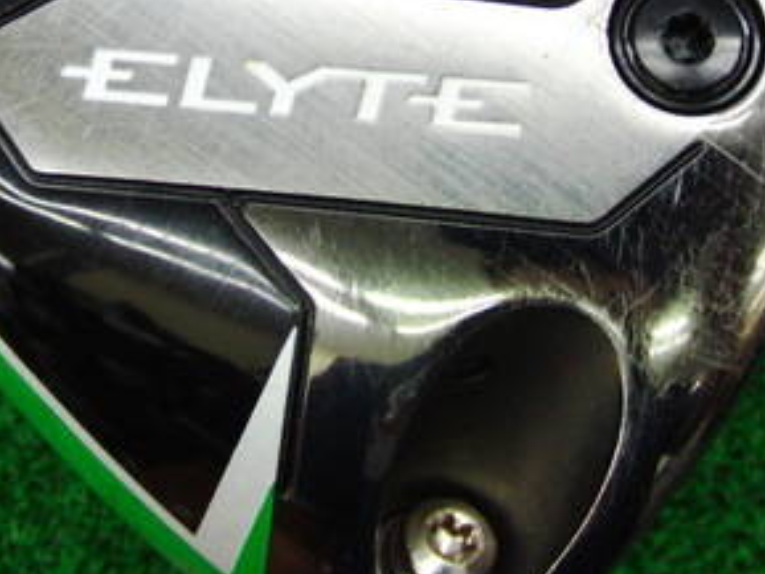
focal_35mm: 82
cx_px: 357
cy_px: -5
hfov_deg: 23.8
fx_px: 1813
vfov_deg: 17.6
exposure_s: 1/80
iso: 400
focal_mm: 6.42
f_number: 3.6
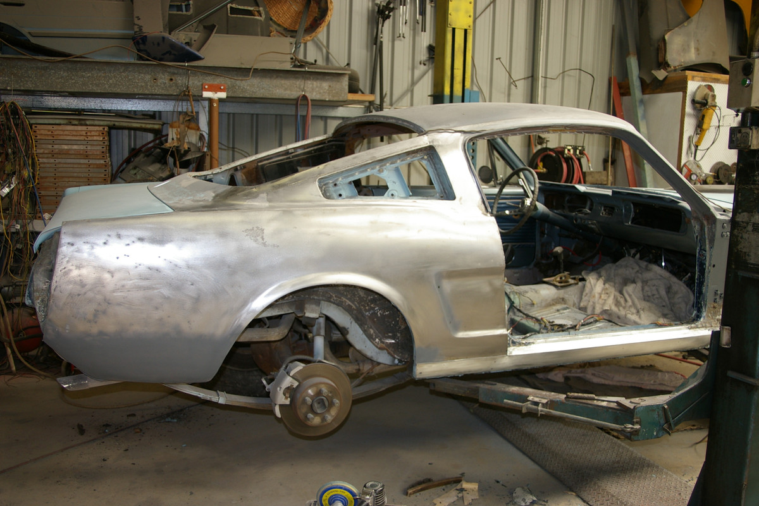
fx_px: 696
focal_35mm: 33
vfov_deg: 40.0
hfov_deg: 57.2
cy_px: 253
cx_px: 380
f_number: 4
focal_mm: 22
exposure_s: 1/45
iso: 200
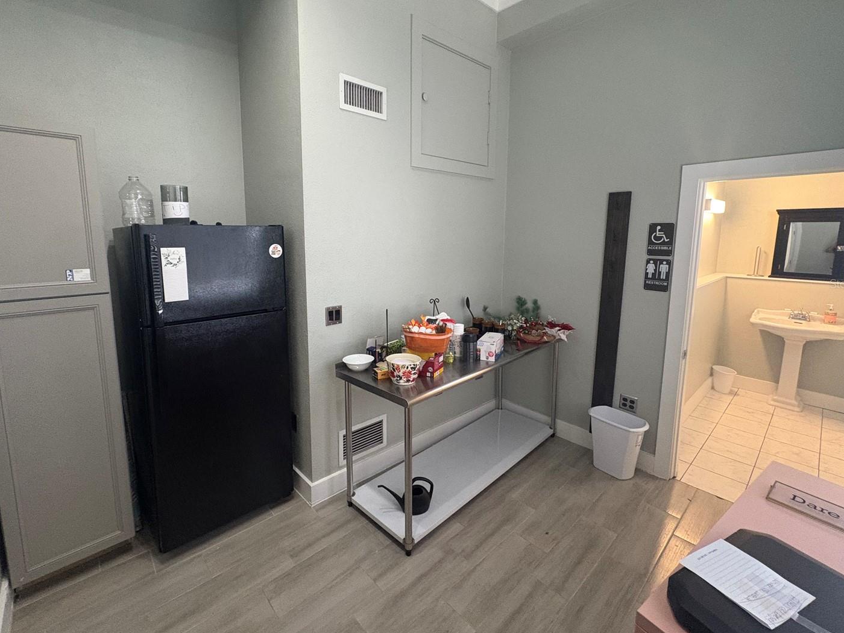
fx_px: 390
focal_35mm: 16
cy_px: 283
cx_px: 405
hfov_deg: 94.4
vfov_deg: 77.9
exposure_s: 1/60
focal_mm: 2.22
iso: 500
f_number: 2.2
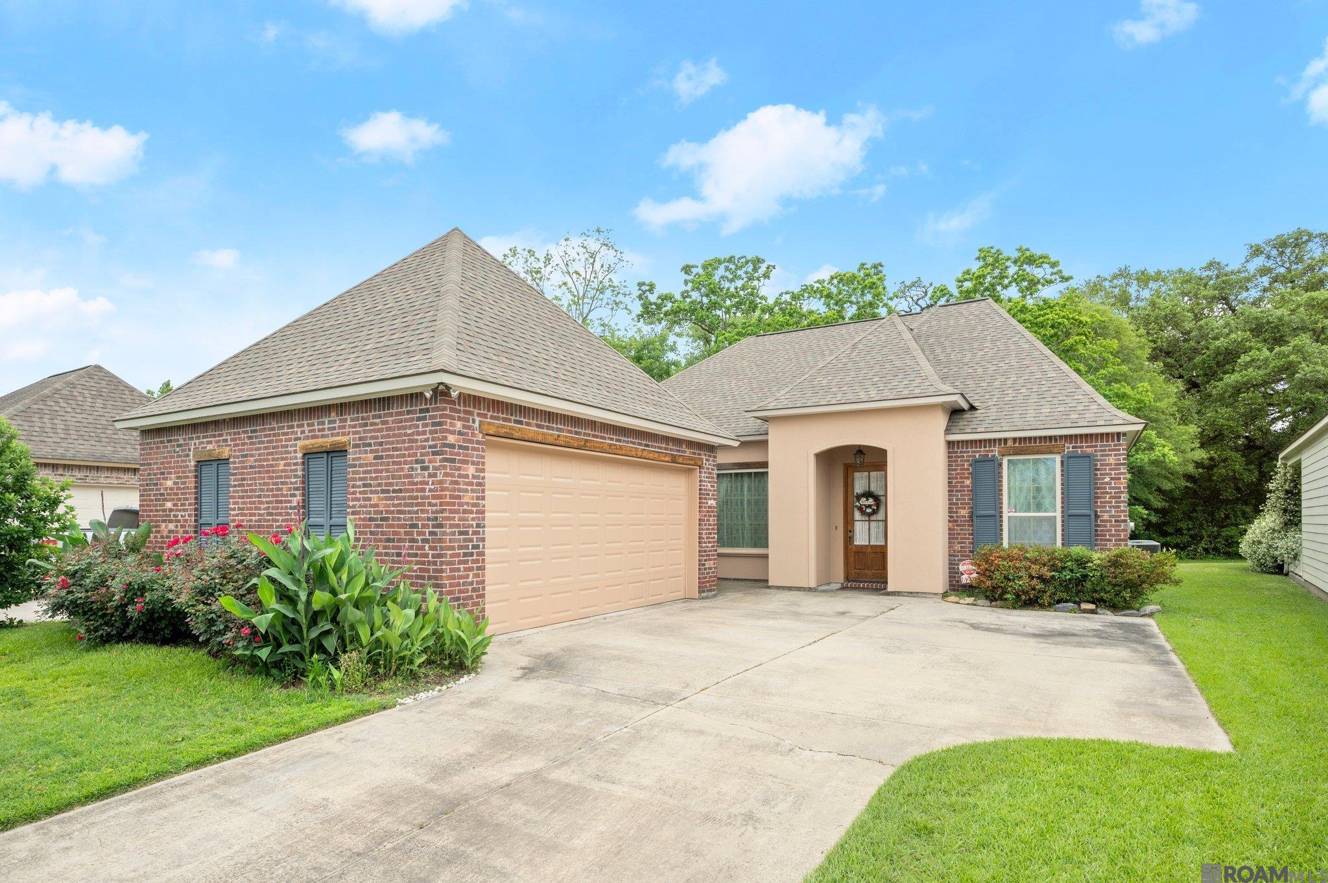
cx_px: 664
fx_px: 682
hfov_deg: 88.5
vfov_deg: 65.9
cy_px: 442
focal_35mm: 18
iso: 400
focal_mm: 18.5
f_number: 10
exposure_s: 1/200
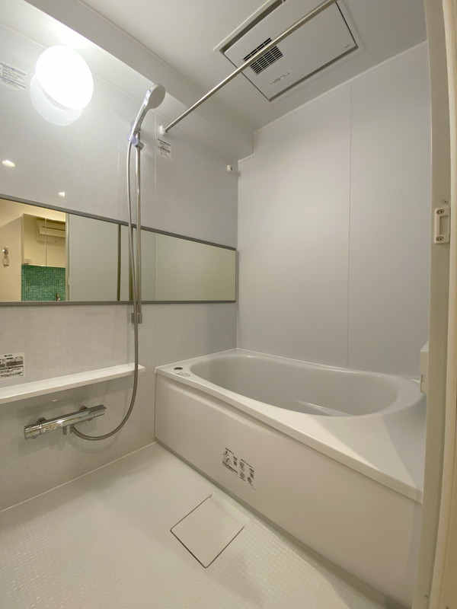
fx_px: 229
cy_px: 304
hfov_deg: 89.9
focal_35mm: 13
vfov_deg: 106.2
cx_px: 228
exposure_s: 1/50
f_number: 2.4
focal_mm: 1.54
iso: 160
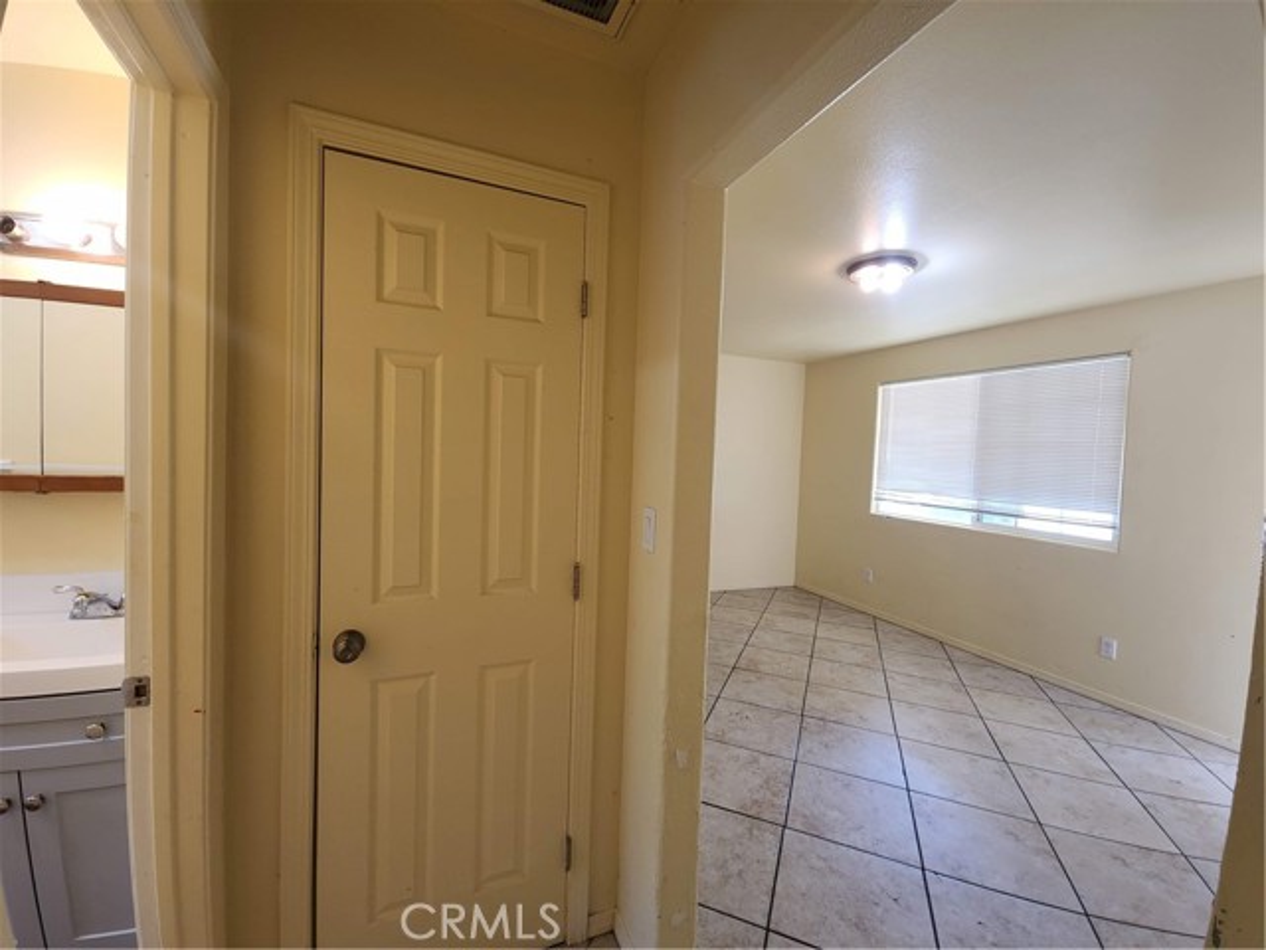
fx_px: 475
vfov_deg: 89.9
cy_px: 475
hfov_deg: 106.2
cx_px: 633
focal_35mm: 13
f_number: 2.2
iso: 200
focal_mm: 2.2
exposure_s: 1/60
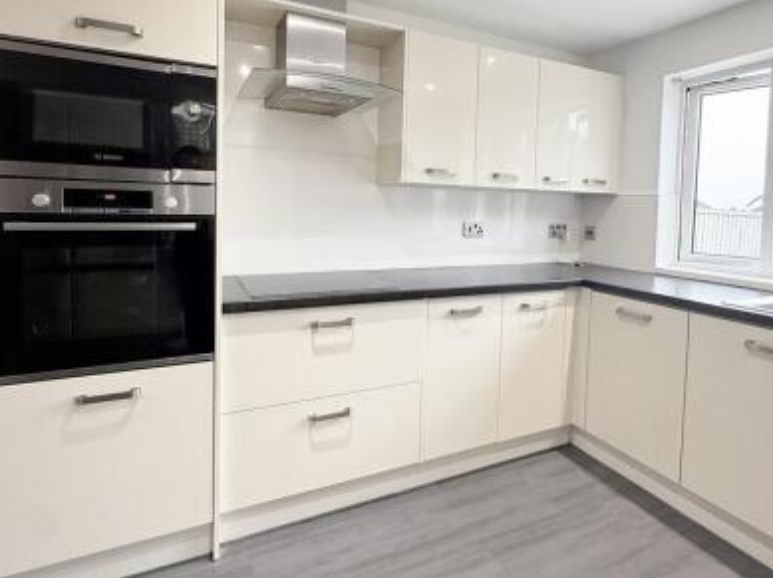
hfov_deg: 78.9
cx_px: 420
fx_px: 469
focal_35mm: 21
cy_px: 229
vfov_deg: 62.8
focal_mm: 2.22
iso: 160
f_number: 2.2
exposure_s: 1/100
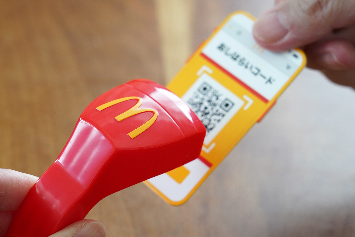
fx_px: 1035
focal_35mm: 105
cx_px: 178
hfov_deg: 19.5
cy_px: 118
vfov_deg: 13.0
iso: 4000
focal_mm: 105
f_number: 9
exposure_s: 1/125
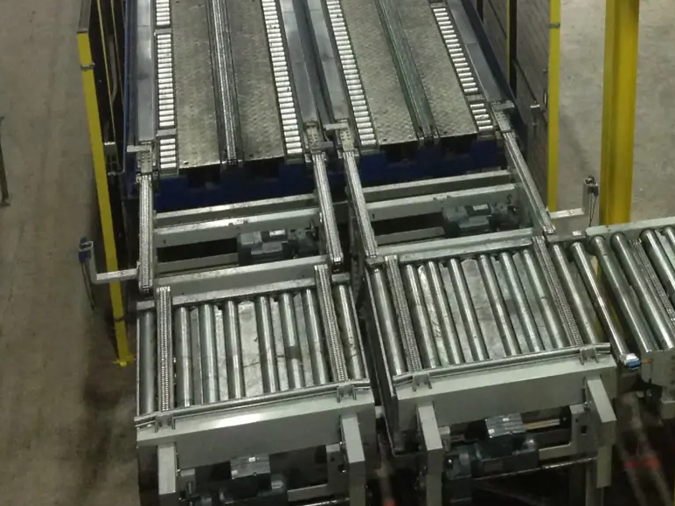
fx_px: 1696
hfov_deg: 22.0
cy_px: -37
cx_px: 602
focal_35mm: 87
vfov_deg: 16.5
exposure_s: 1/20
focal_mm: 4.28
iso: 160
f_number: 2.4
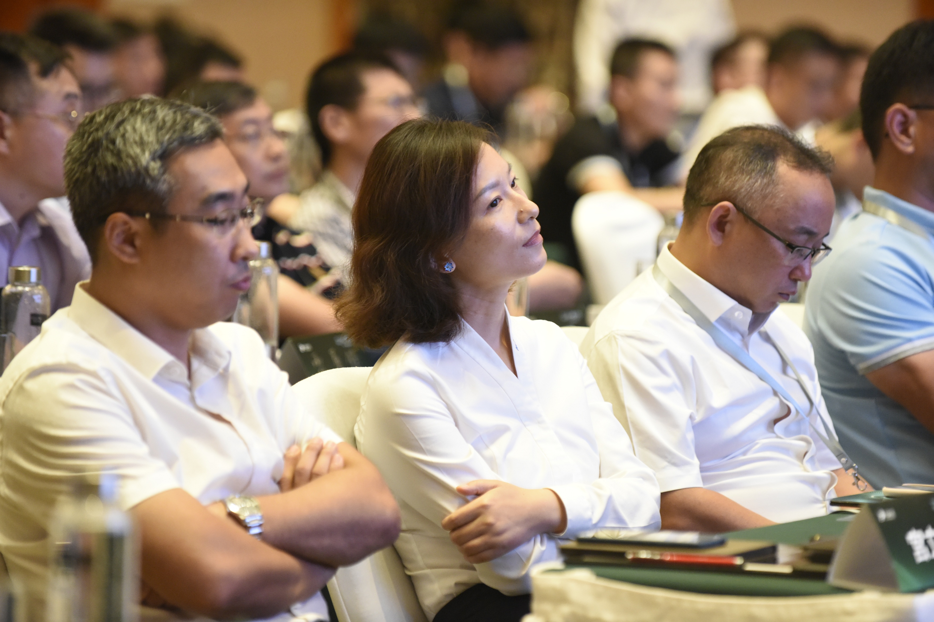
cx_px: 467
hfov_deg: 10.3
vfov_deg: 6.9
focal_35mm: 200
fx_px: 5188
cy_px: 311
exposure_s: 1/200
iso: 5000
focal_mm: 200
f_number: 3.2
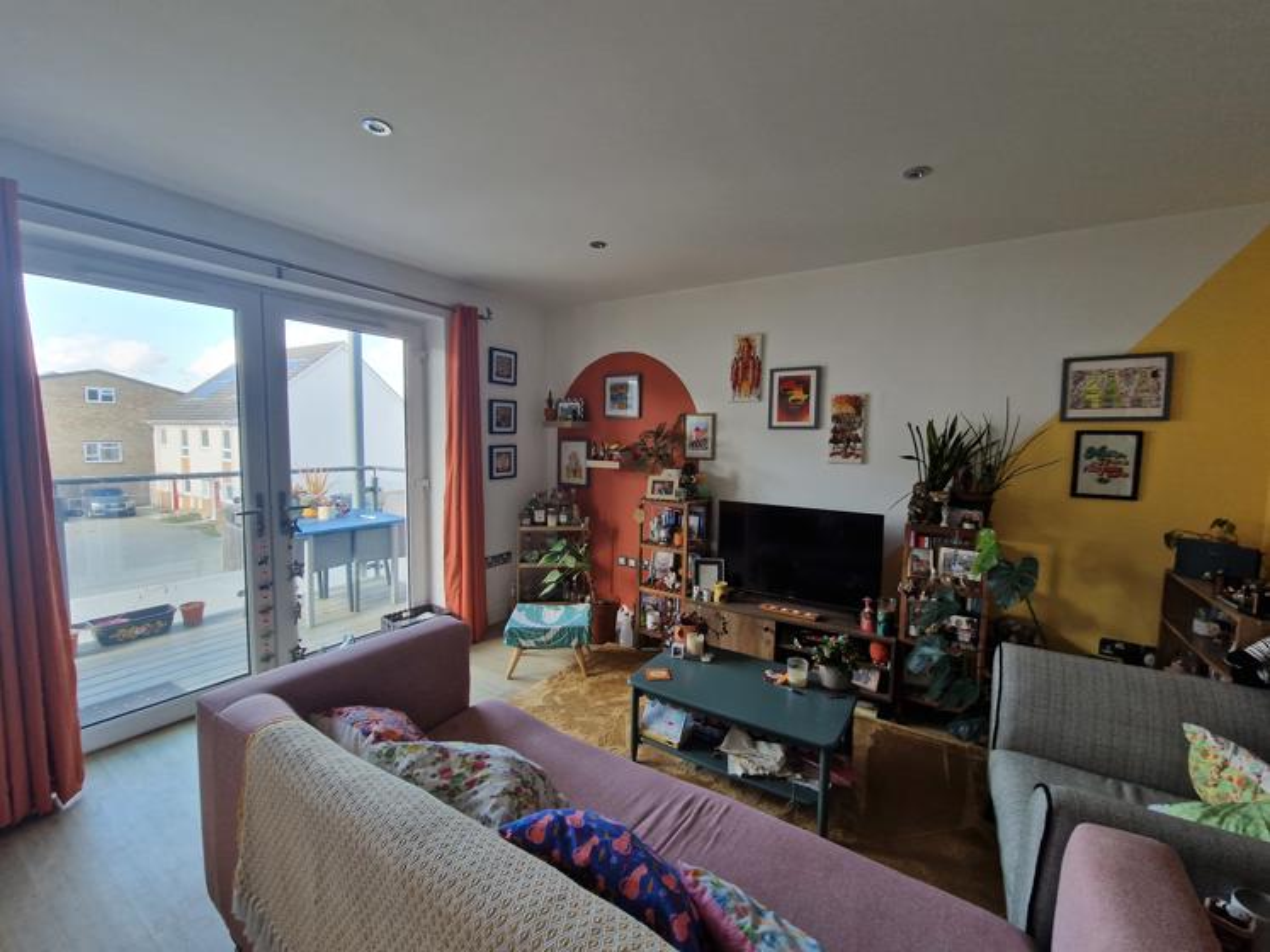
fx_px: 477
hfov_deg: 106.2
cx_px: 635
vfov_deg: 89.9
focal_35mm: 13
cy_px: 476
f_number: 2.2
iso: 100
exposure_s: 1/100
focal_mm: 2.2
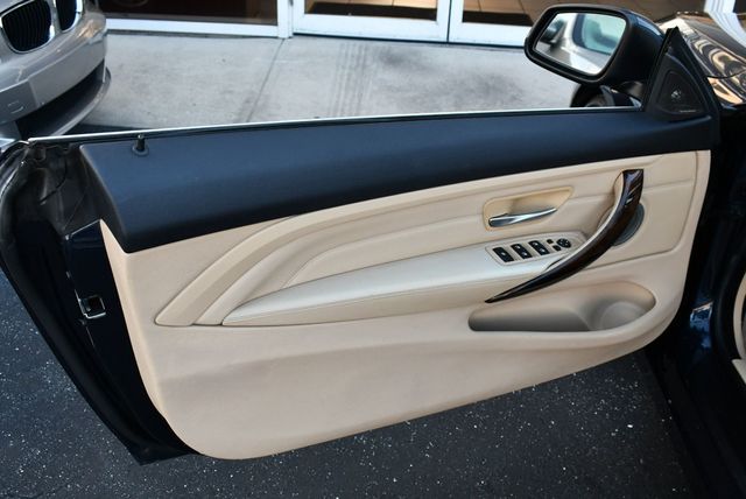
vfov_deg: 36.9
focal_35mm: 36
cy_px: 250
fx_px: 747
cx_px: 373
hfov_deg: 53.1
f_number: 5
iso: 400
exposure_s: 1/250
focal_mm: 18
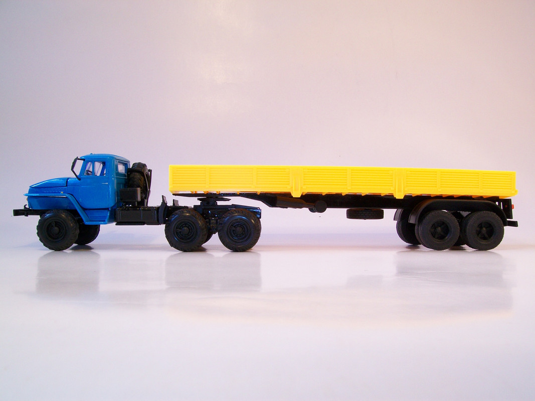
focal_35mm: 36
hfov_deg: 51.4
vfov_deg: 39.6
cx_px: 268
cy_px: 200
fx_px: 556
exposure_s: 1/40
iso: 64
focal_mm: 6
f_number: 2.7
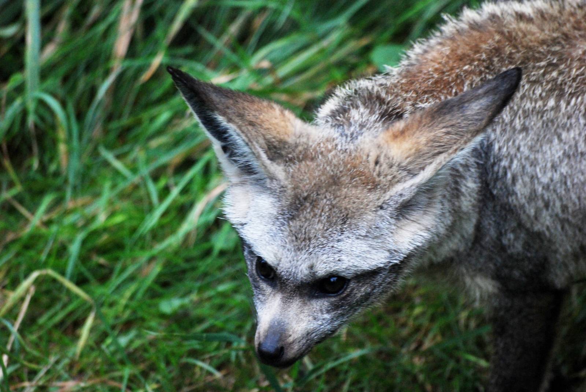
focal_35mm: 405
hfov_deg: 5.1
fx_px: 6600
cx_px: 293
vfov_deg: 3.4
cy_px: 196
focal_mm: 270
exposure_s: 1/160
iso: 1000
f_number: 5.6
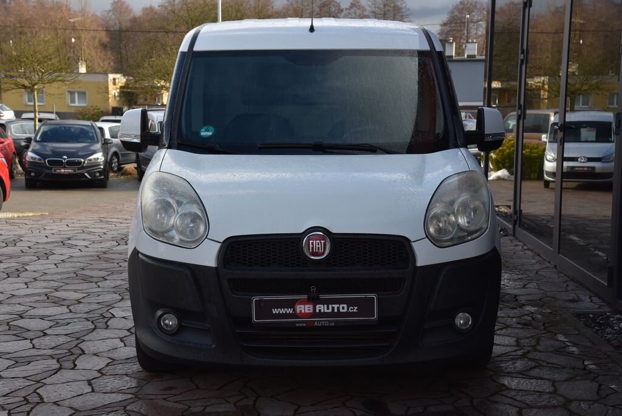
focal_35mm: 58
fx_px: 1003
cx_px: 311
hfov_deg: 34.5
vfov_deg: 23.4
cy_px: 208
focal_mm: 58
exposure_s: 1/320
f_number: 9
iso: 500
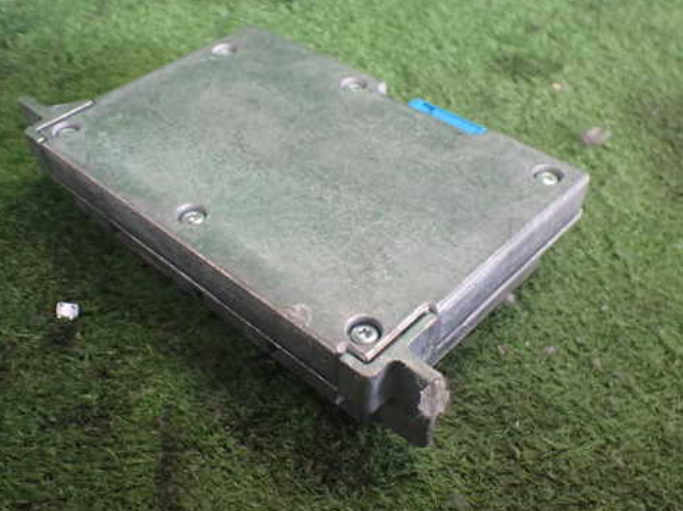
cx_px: 333
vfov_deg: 37.7
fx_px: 749
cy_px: 245
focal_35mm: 38
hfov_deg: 49.0
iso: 640
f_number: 2.3
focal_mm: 5.4
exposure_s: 1/125
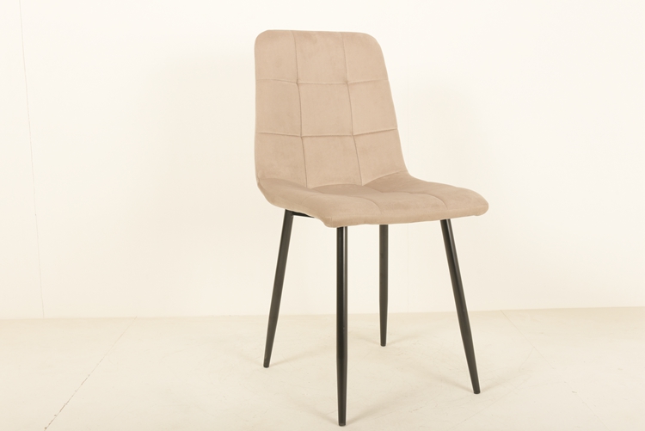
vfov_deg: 31.9
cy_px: 216
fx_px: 753
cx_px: 322
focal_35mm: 42
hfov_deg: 46.4
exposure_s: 1/160
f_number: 10
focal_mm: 42
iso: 100
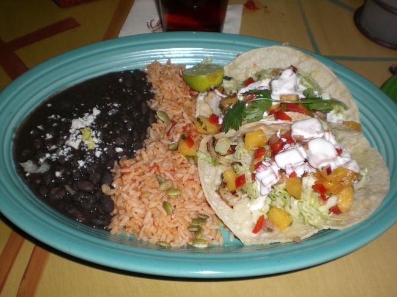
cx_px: 198
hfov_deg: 49.0
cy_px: 148
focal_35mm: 38
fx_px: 436
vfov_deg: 37.7
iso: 50
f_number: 3.1
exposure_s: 1/60
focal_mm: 6.3
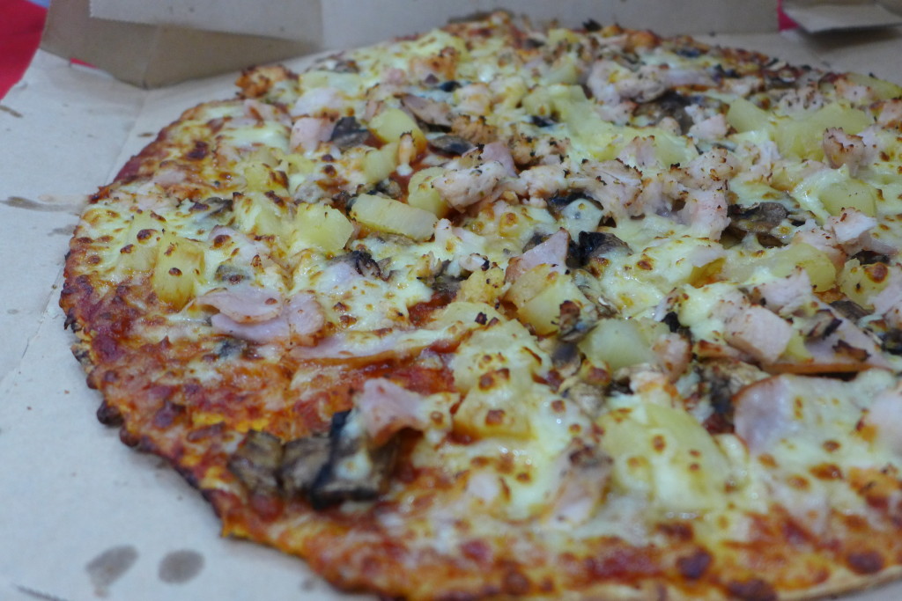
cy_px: 300
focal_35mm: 32
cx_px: 451
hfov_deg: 58.7
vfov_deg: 41.1
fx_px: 802
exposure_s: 1/60
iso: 320
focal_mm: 6.3
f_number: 1.6
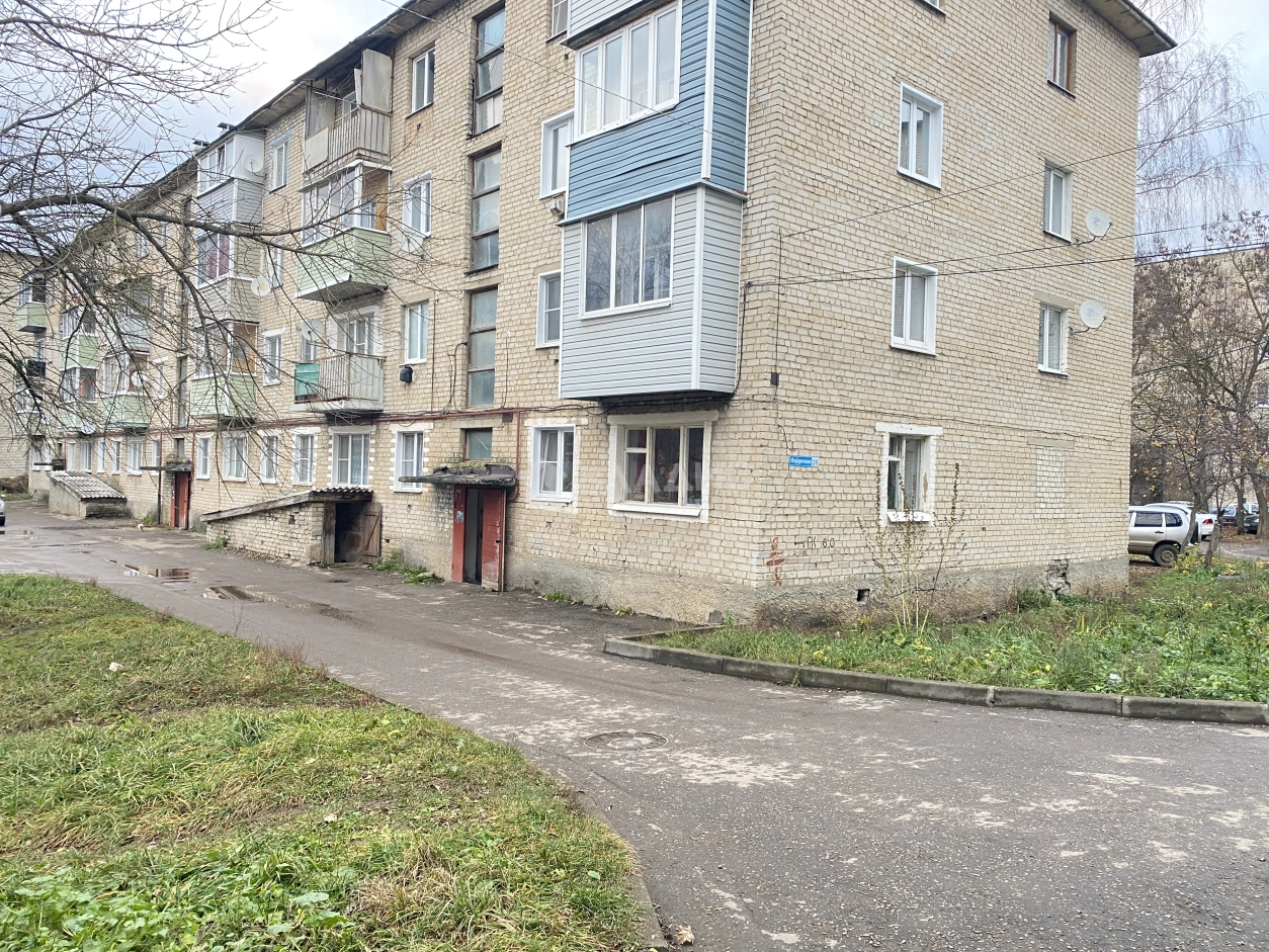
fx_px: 953
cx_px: 634
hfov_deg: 67.3
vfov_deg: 53.1
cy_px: 476
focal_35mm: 26
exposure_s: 1/83
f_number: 1.8
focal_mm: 4.25
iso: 125
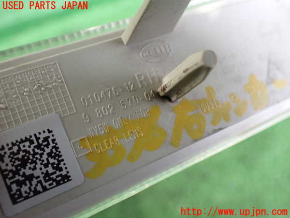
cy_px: 109
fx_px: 251
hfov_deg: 60.0
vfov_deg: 46.8
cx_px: 145
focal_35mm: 30
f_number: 2.3
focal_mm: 5.4
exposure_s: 1/60
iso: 800
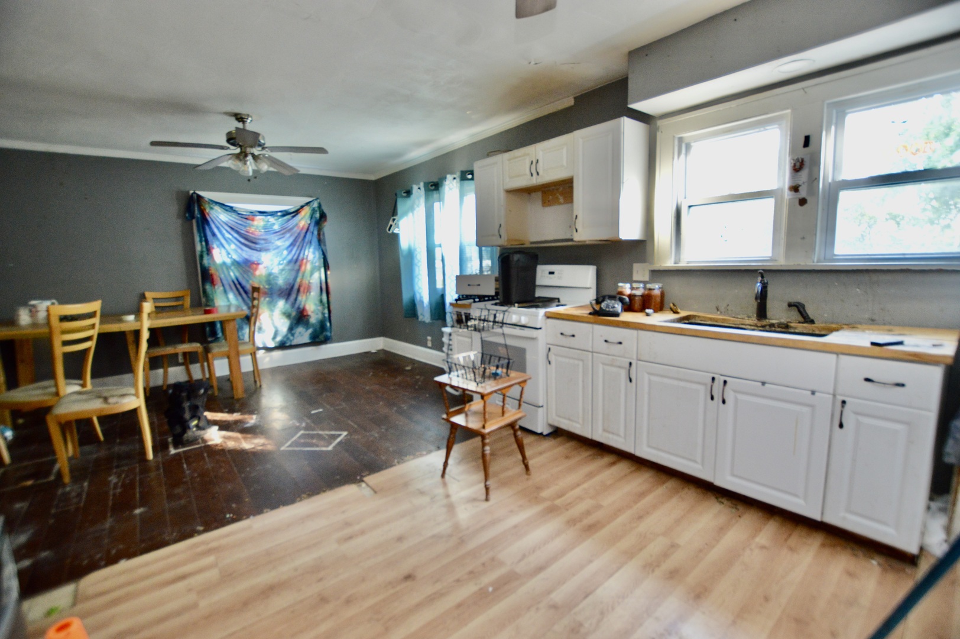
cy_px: 320
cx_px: 480
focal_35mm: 15
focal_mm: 10
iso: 1000
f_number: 3.5
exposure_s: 1/60
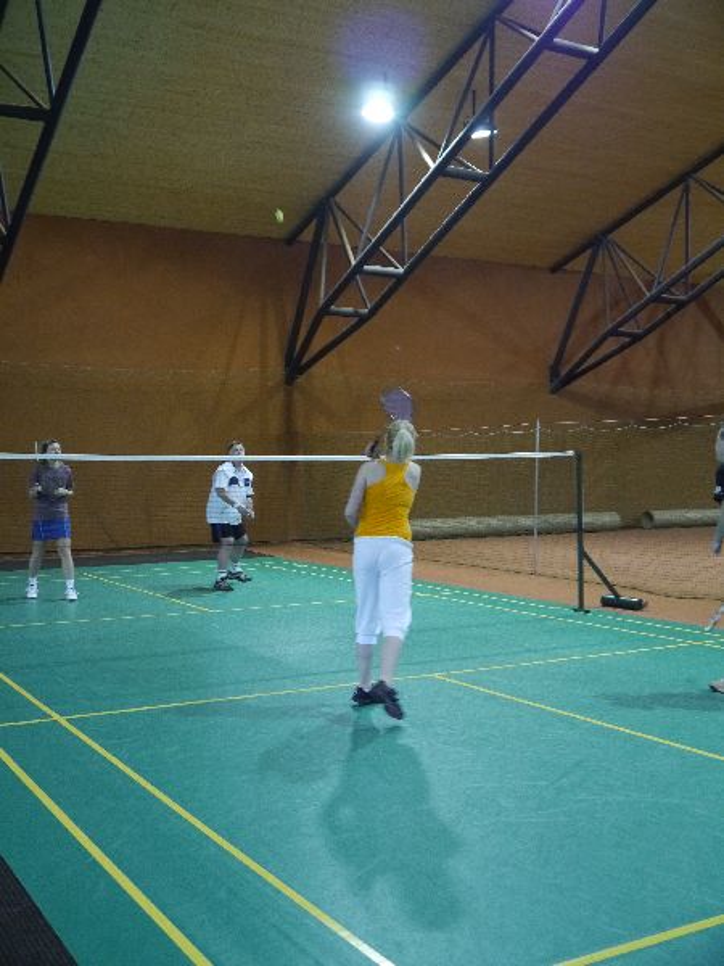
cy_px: 483
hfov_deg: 36.0
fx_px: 1115
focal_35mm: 40
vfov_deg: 46.8
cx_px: 362
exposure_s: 1/60
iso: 1600
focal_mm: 20
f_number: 4.2
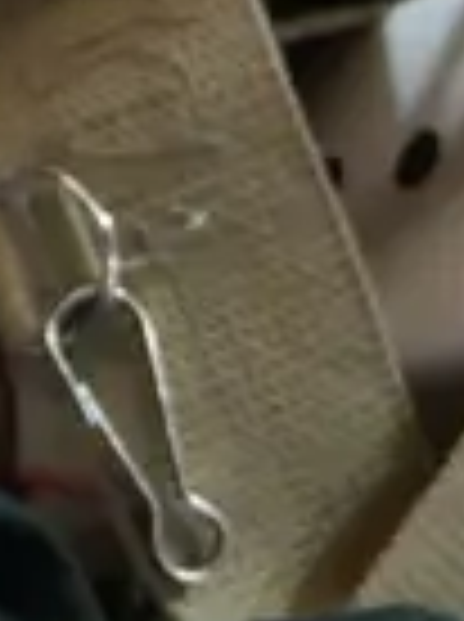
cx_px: -209
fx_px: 4805
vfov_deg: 7.4
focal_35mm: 268
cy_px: 14
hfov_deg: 5.5
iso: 640
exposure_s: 1/60
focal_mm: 18
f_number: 4
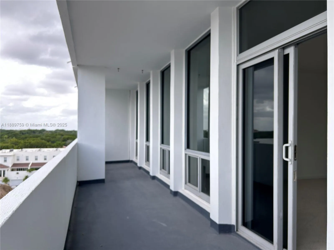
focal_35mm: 26
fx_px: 251
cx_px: 167
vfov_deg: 53.1
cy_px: 125
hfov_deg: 67.3
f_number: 1.5
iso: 50
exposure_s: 1/509
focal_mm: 5.7
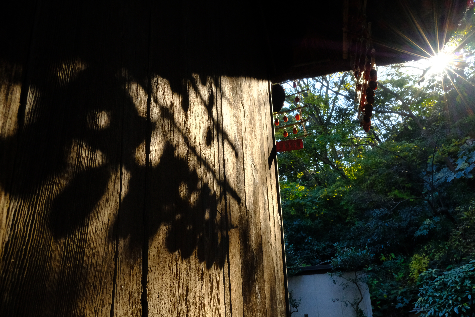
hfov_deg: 54.4
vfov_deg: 37.9
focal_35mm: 35
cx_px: 238
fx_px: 462
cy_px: 158
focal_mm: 23
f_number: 16
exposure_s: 1/125
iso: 2500
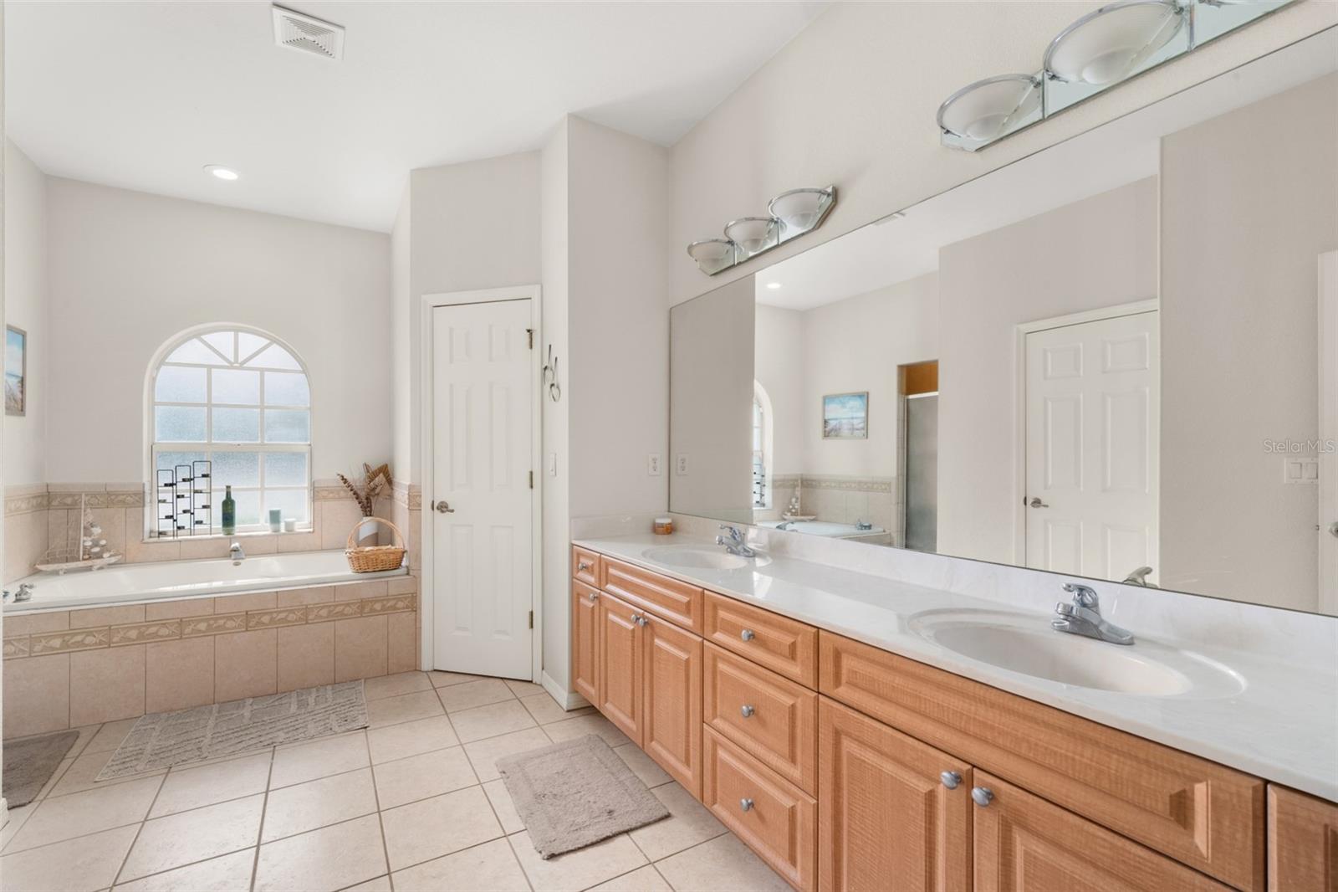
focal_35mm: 15
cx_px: 669
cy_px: 446
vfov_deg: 77.3
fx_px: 557
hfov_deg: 100.4
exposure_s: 1/6
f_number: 11
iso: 400
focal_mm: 15
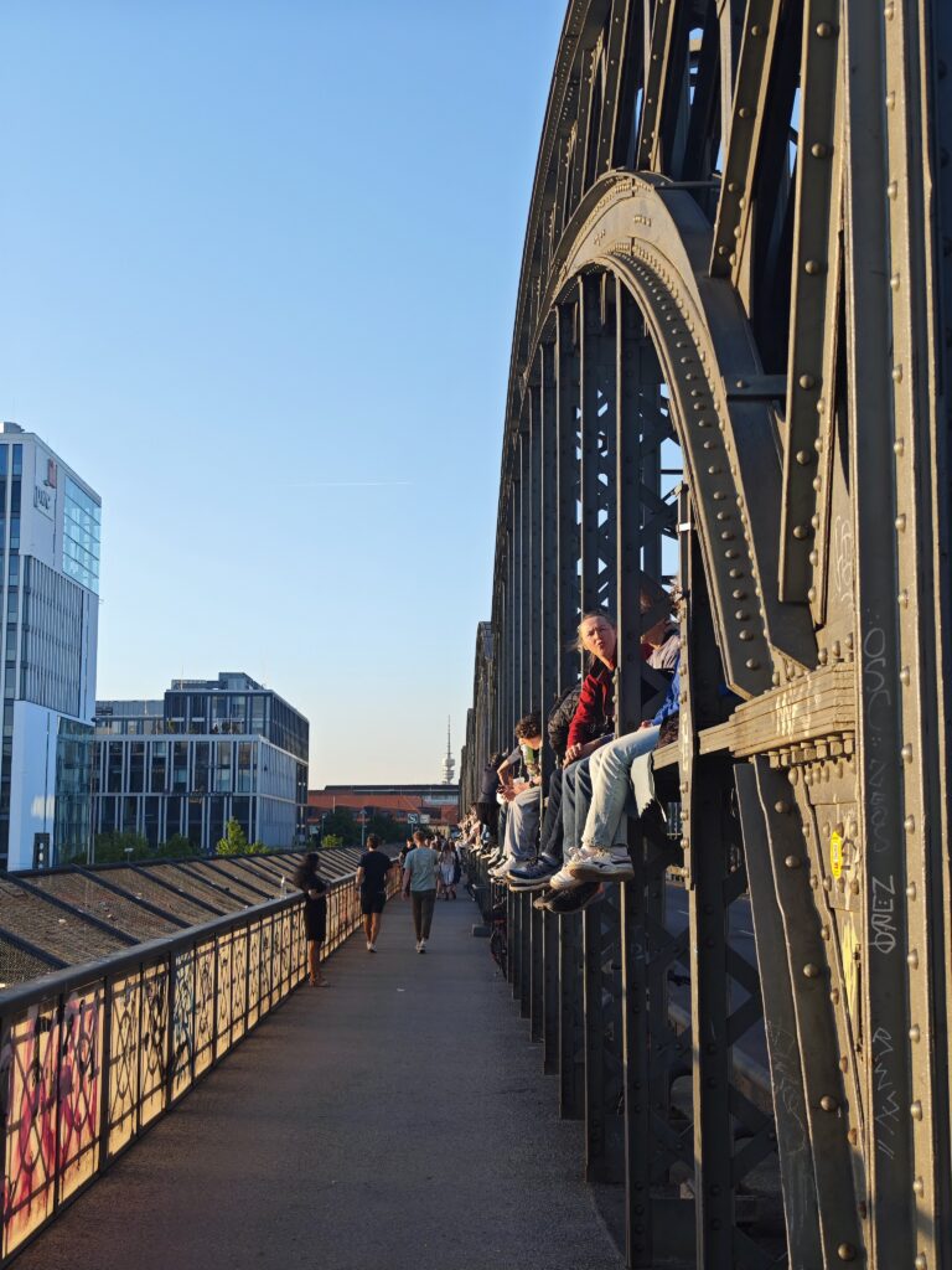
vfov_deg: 41.2
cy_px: 635
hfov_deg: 31.5
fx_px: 1687
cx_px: 476
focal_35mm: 46
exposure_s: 1/405
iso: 50
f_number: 2
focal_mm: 8.72
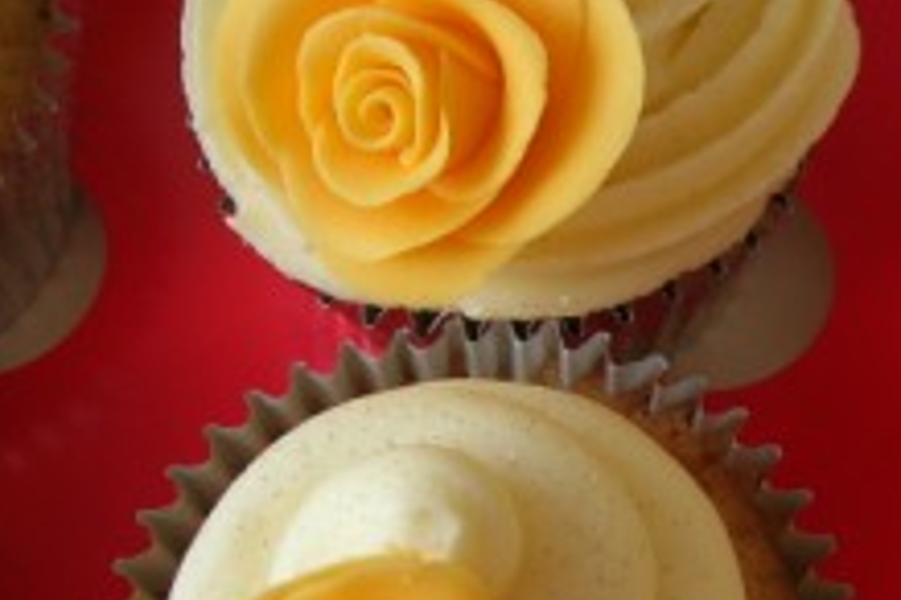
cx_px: 827
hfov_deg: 24.3
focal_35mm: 81
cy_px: 362
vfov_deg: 16.8
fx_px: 2027
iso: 64
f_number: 2.8
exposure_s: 1/99.4
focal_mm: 7.8
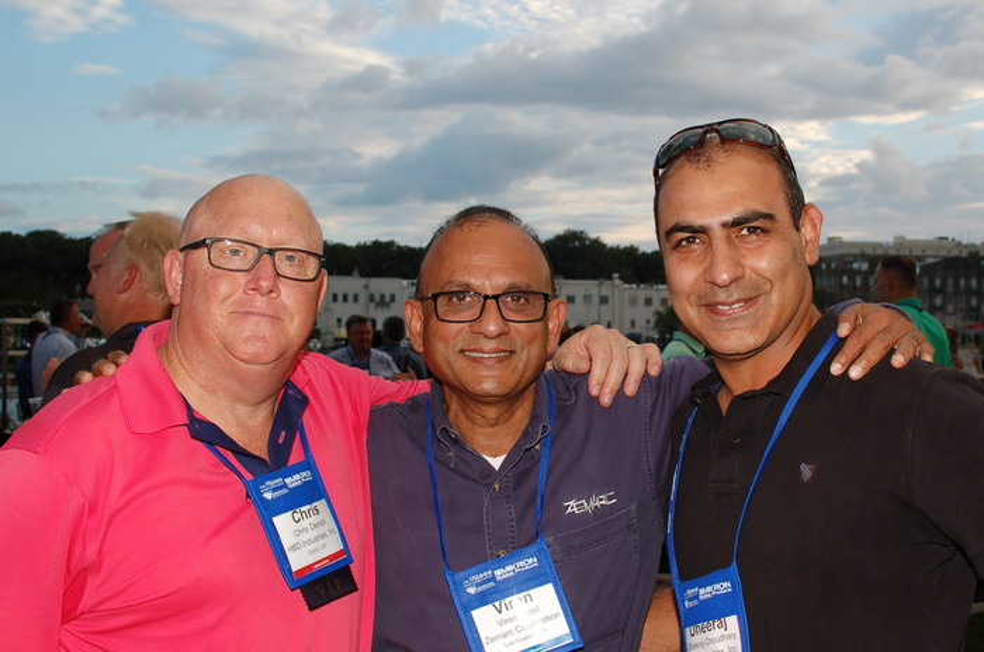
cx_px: 492
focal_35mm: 52
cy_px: 326
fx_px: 1432
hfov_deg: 37.9
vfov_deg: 25.7
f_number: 8
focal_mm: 35
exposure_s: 1/125
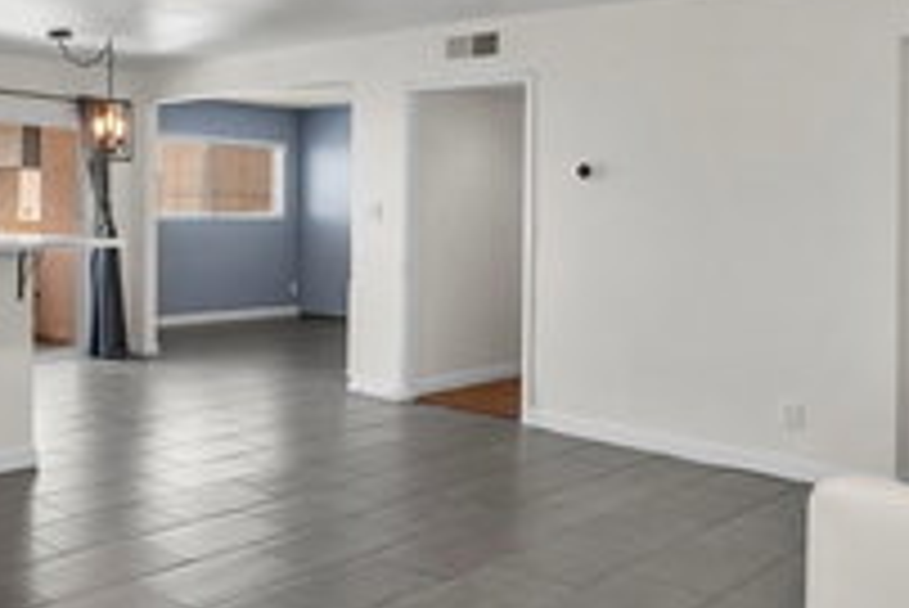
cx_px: 58
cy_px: 153
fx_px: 960
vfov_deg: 34.4
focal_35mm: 38
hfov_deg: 45.0
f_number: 6.3
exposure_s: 1/15
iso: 250
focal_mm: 16
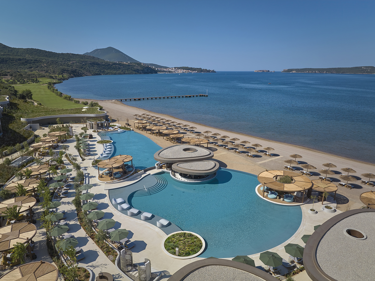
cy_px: 140
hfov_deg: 71.6
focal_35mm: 24
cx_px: 188
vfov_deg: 56.8
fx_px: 260
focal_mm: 12.29
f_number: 5.6
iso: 100
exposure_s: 1/1000
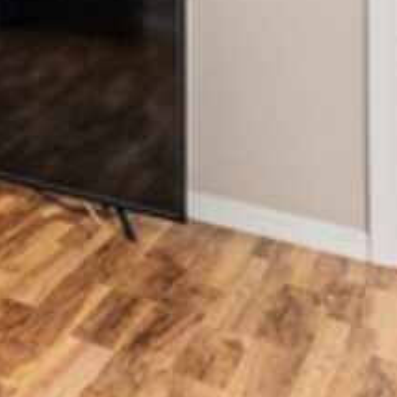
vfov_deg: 21.1
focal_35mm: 71
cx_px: -659
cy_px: -173
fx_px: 921
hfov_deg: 13.3
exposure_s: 1/6
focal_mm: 14
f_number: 8
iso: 500
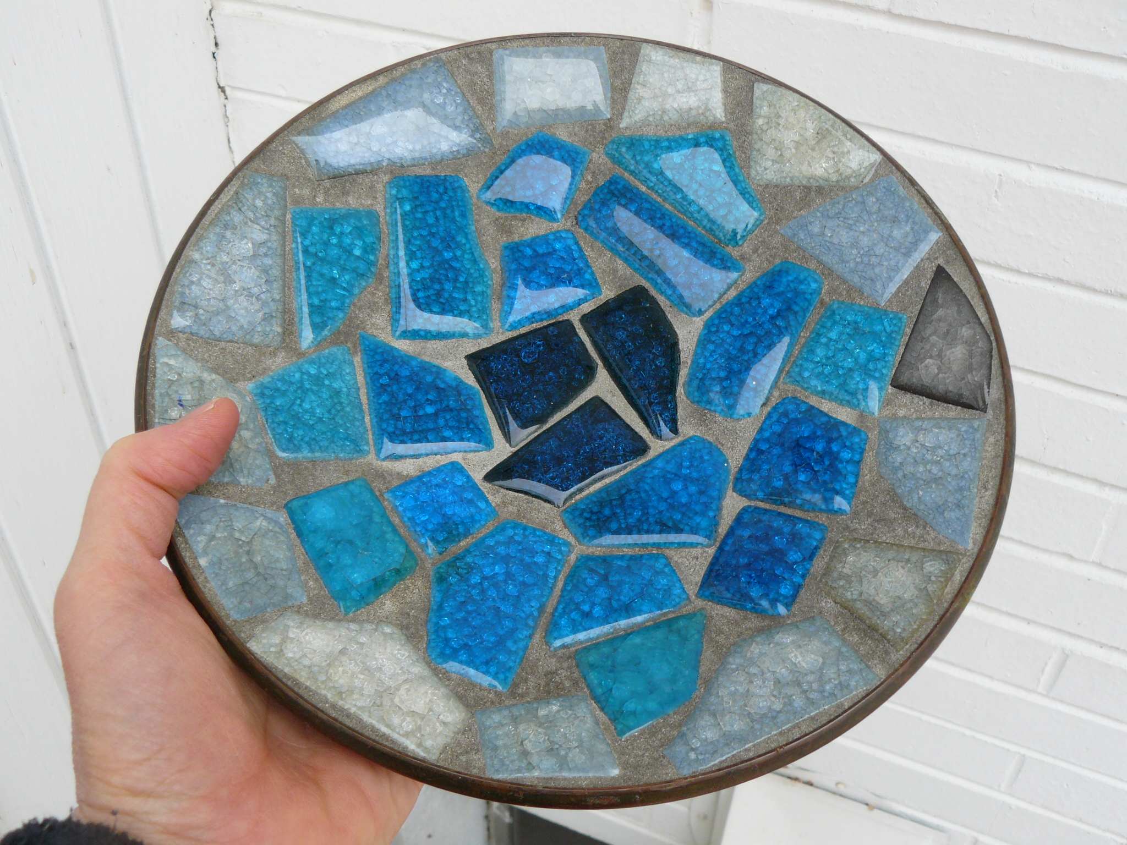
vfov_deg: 39.7
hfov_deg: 51.4
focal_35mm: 36
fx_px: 1172
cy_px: 422
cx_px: 564
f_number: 4
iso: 100
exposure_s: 1/160
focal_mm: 6
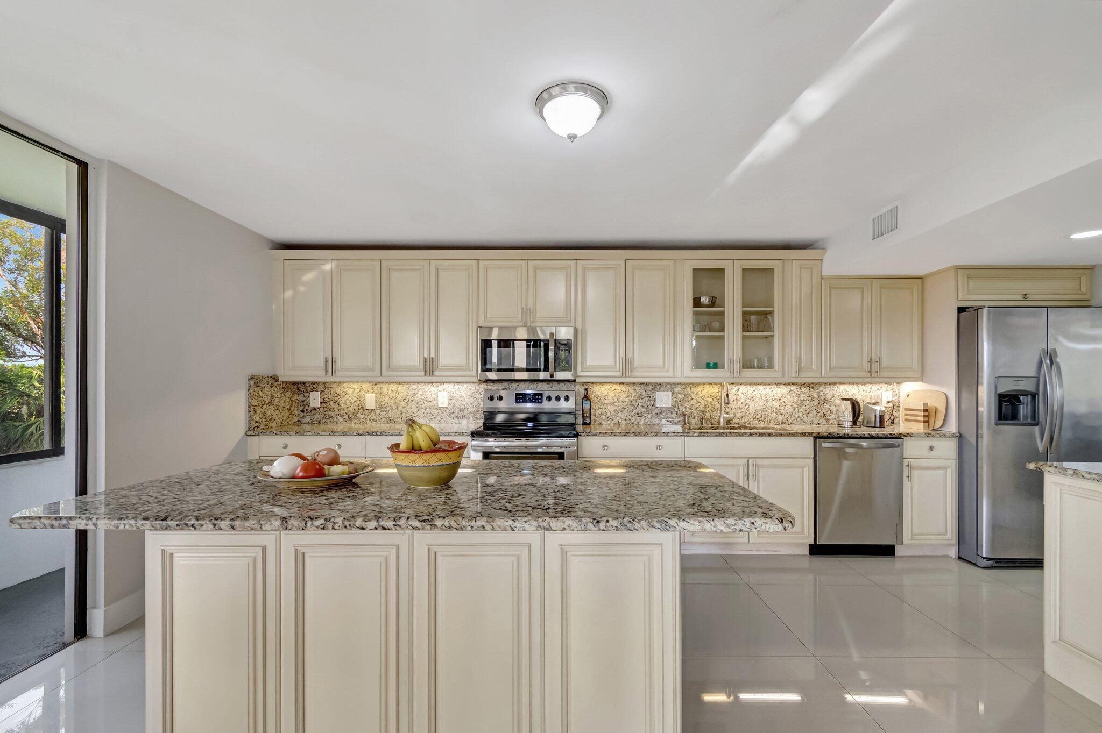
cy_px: 366
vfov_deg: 77.3
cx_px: 551
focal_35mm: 15
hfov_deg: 100.4
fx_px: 459
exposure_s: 1/10
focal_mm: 10
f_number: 8
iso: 640
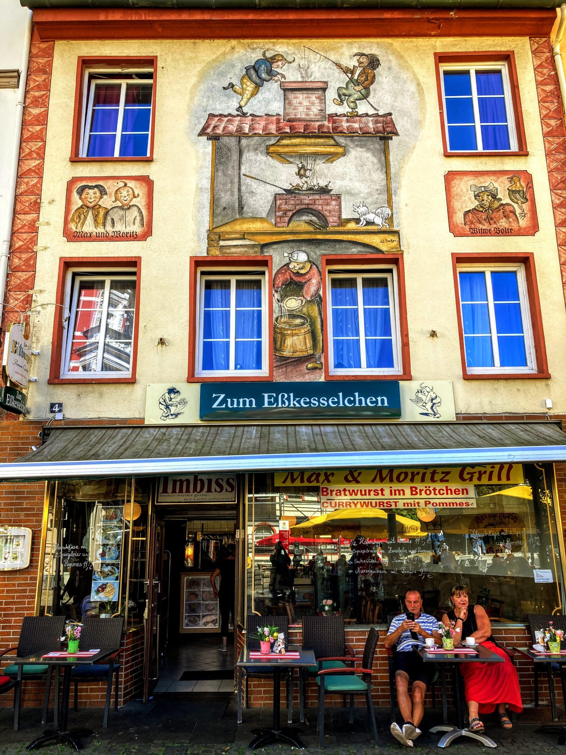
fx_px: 610
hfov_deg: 49.7
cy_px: 378
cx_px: 283
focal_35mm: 28
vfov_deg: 63.4
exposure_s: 1/309
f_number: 1.8
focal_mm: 3.99
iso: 20
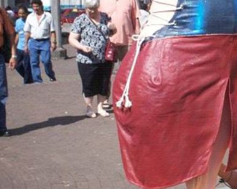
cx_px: 281
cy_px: 41
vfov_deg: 13.9
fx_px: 771
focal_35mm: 110
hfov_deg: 16.8
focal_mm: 6
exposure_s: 1/648
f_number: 4.5
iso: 100
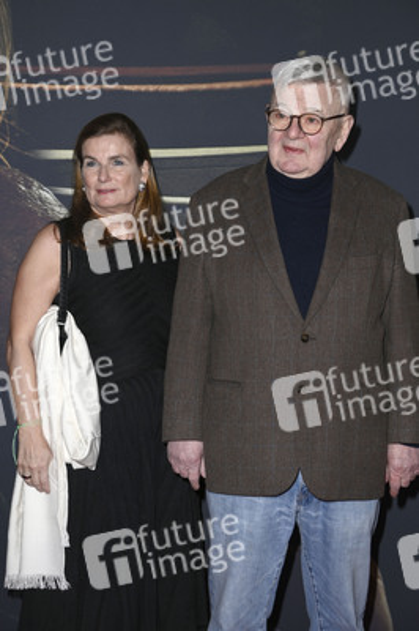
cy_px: 316
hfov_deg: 18.9
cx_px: 210
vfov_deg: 28.1
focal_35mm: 72
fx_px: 1259
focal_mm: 72
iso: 400
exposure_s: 1/200
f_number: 5.6
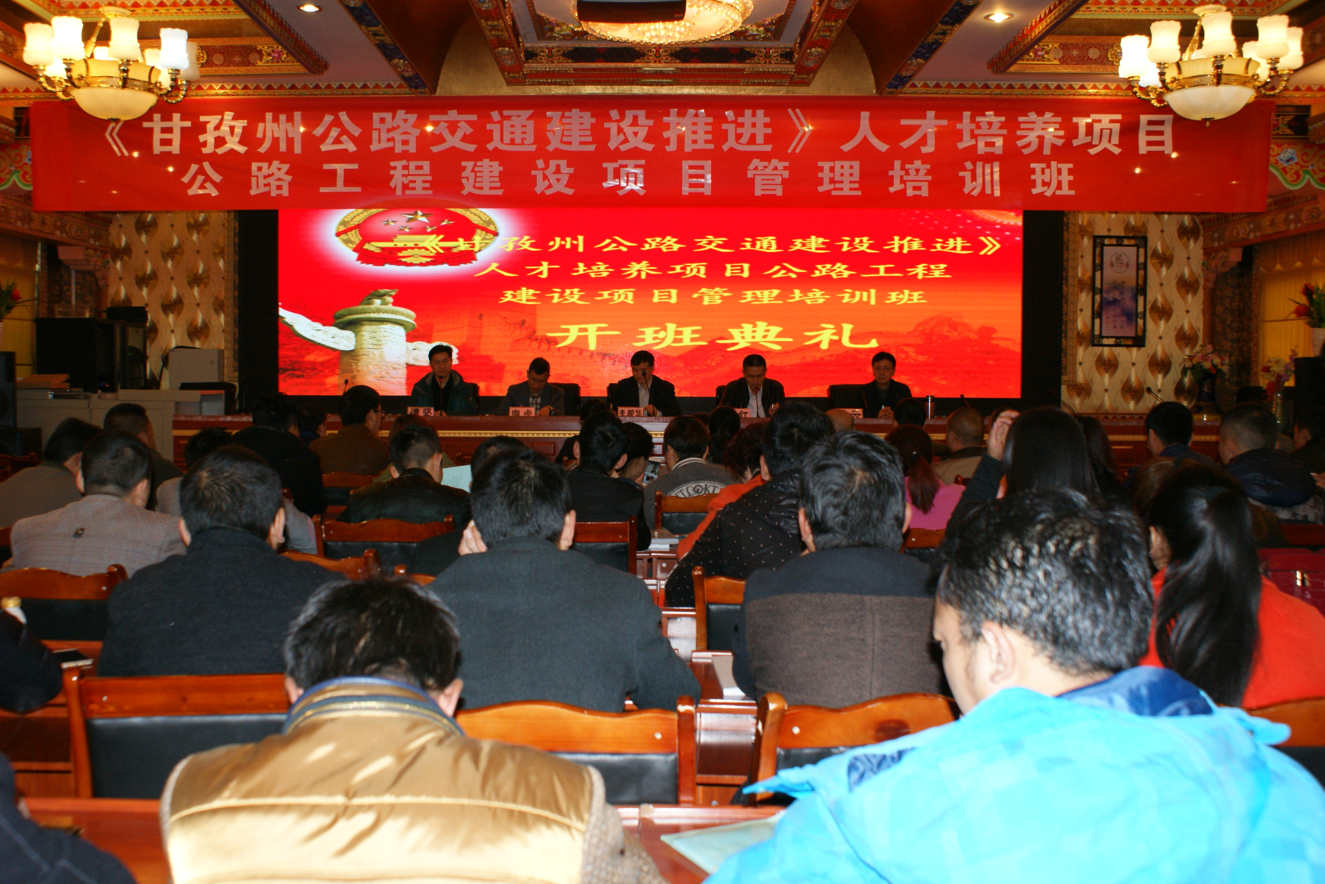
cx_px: 662
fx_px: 1214
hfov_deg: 57.2
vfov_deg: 40.0
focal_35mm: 33
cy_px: 442
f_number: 5.6
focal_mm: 22
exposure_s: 1/60
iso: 400
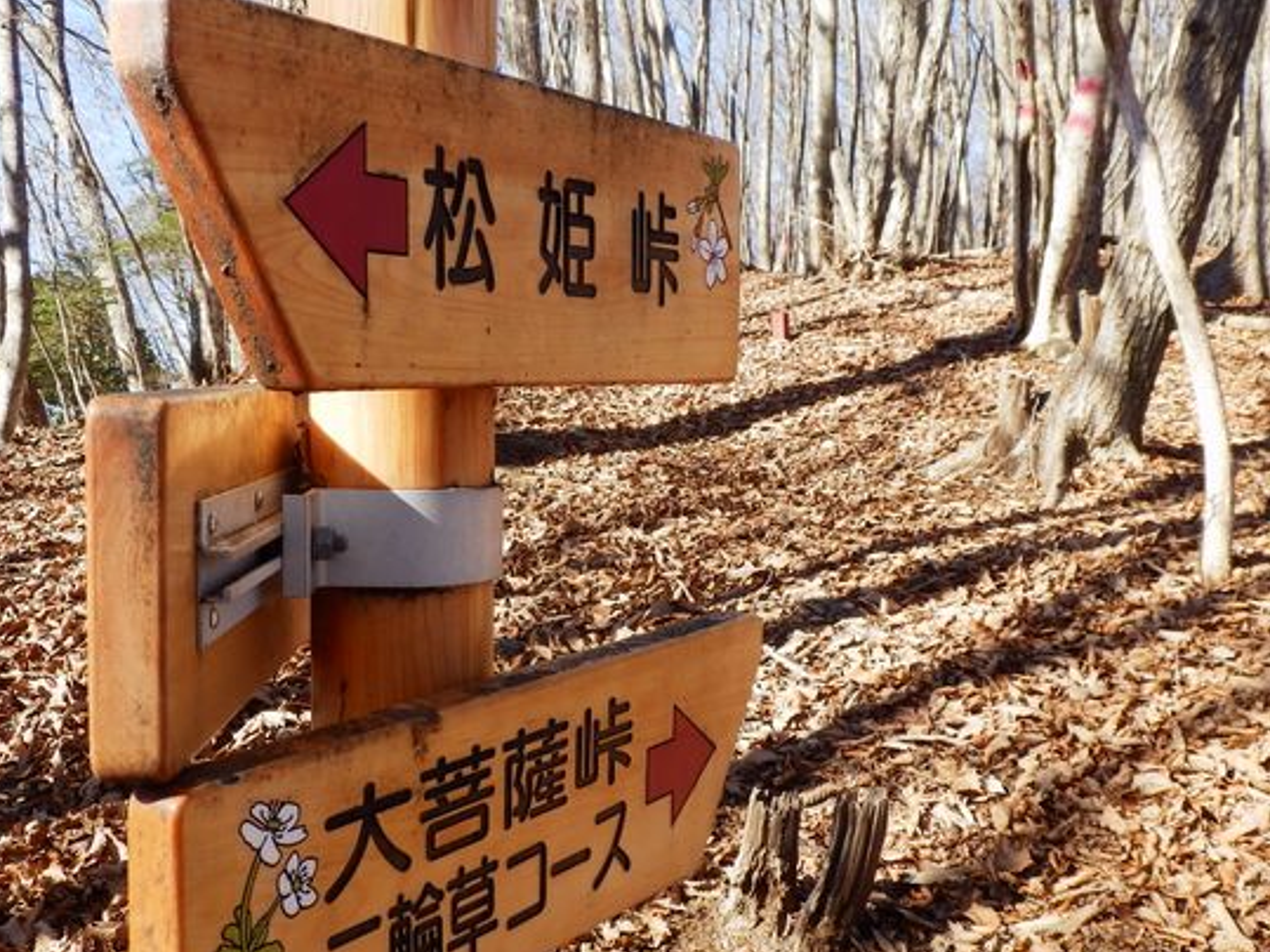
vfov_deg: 29.7
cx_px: 669
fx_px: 1797
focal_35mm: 49
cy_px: 514
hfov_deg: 38.9
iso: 80
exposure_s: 1/250
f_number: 3.7
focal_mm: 5.9
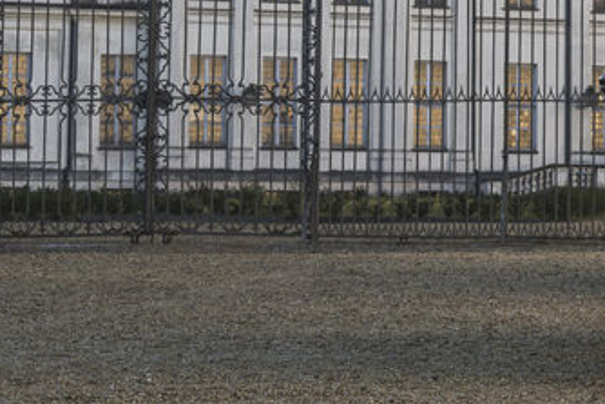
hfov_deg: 10.0
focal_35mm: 201
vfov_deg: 6.8
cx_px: 862
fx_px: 3379
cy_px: -69
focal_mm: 70
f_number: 8
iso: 250
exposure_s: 1/200
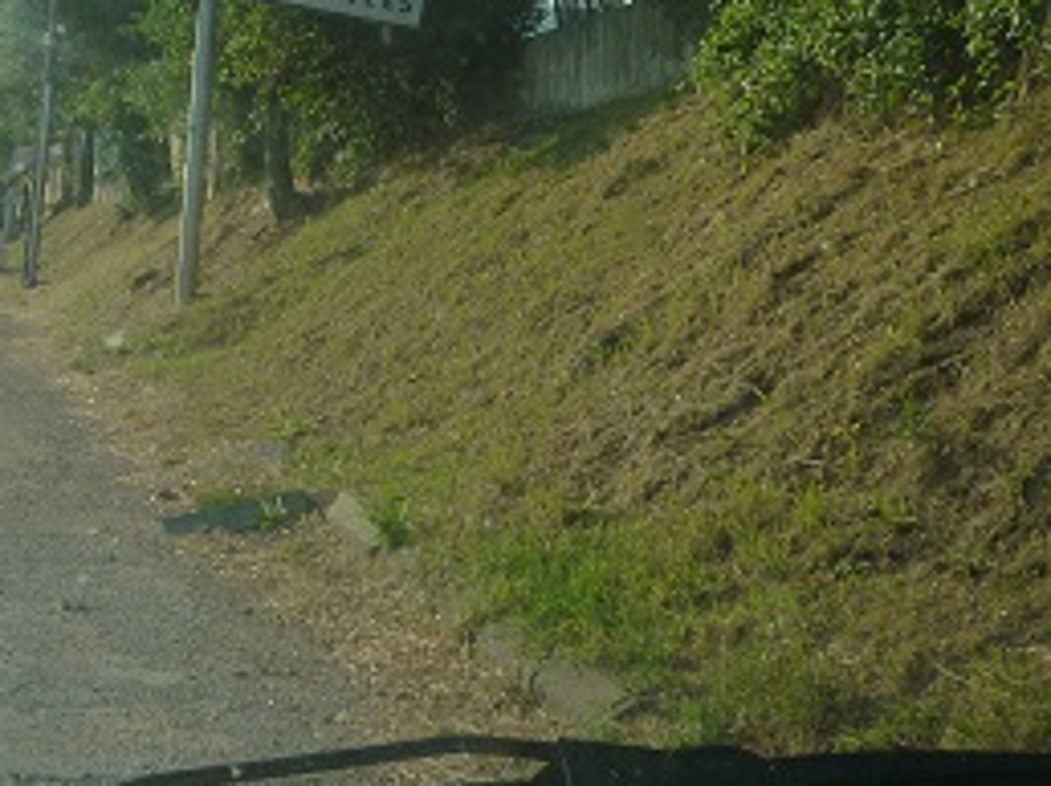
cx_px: 244
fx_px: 2184
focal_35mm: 72
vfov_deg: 19.9
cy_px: 45
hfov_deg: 26.7
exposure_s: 1/640
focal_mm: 5.2
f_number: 4
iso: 125
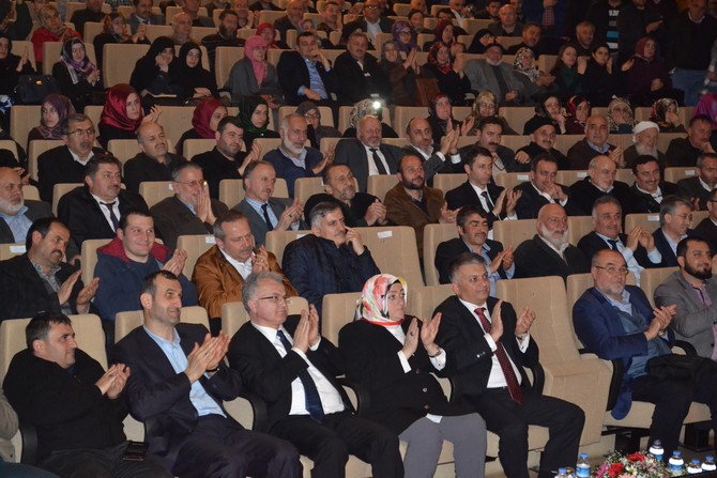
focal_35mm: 75
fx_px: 1494
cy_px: 239
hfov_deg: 27.0
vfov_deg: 18.2
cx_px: 358
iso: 3200
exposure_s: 1/60
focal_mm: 50
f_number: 5.6
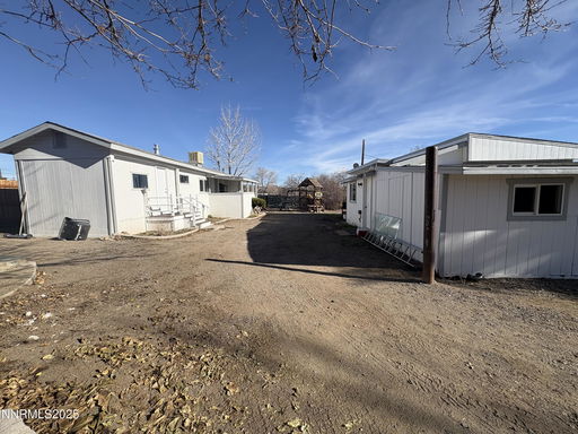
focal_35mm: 14
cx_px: 289
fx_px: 234
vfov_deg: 85.7
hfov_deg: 102.1
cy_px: 217
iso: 50
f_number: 2.2
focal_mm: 2.22
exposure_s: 1/2342
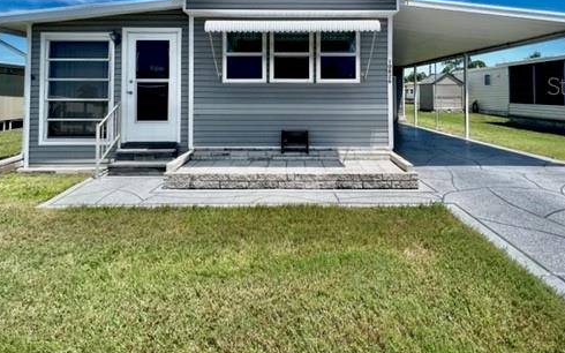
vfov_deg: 61.1
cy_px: 85
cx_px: 287
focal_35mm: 18
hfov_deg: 91.1
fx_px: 277
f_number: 1.8
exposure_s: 1/1876
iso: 32
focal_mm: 1.57
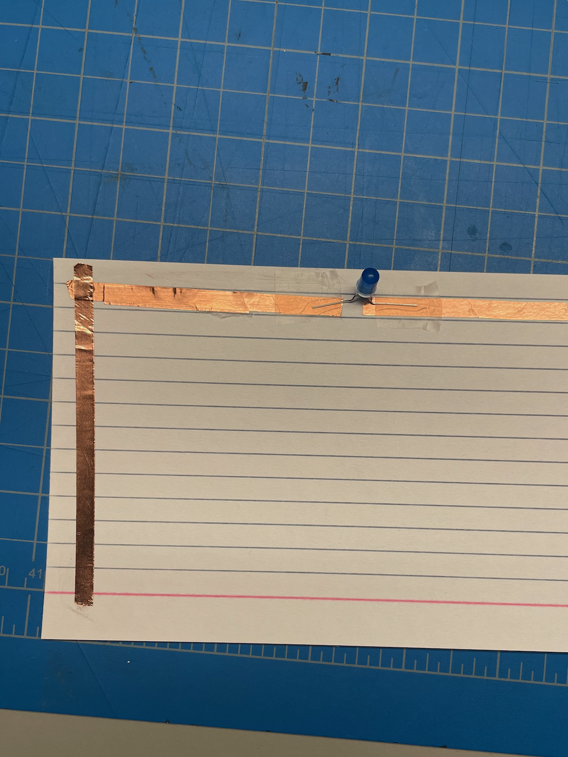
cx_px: 323
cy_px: 441
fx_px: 722
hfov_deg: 42.8
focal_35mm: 33
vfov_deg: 55.1
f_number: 1.6
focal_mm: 4.2
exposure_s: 1/120
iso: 64
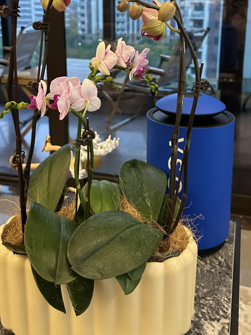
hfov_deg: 36.0
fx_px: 387
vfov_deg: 45.3
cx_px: 124
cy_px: 87
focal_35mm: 40
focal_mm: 6.86
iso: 640
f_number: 1.78
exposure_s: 1/50
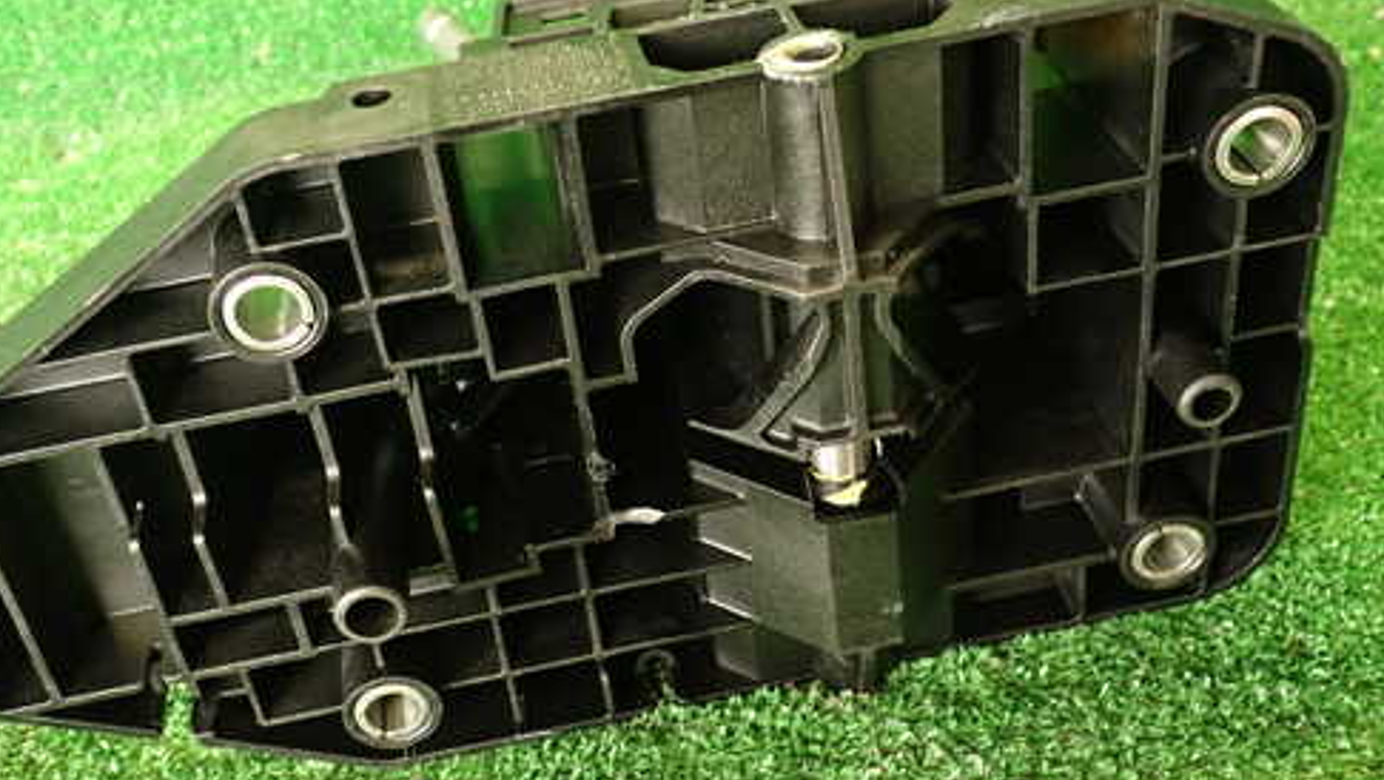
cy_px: 342
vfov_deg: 27.7
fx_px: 1579
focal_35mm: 43
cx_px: 604
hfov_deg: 47.2
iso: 640
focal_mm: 5.79
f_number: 2.4
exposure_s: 1/30
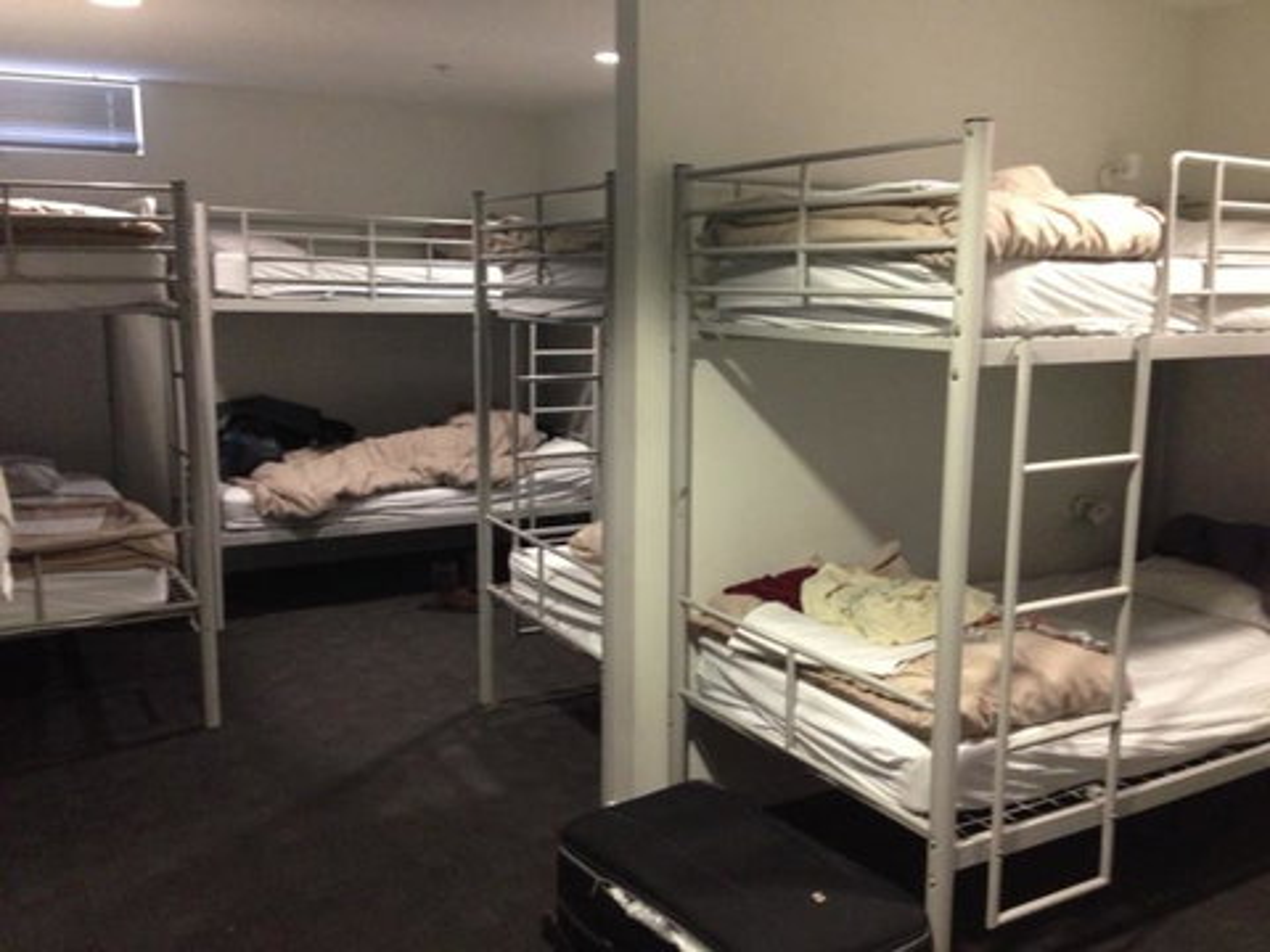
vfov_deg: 42.9
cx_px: 635
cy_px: 476
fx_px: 1211
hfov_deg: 55.4
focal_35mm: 33
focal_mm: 4.13
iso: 320
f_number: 2.4
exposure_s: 1/20
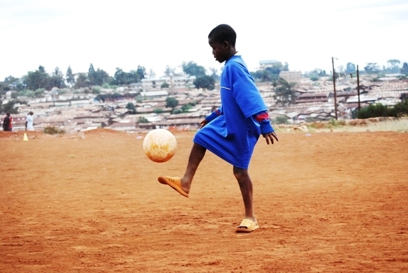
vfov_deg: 15.2
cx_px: 204
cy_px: 136
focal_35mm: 90
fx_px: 1021
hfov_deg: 22.6
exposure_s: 1/250
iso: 1600
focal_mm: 60
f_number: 5.6
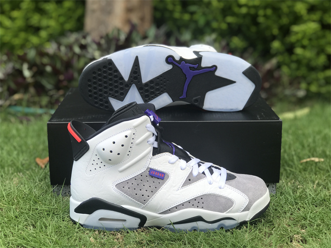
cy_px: 124
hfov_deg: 33.8
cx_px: 166
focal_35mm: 57
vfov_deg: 25.7
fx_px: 545
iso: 20
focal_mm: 6.6
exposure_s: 1/168
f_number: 2.8
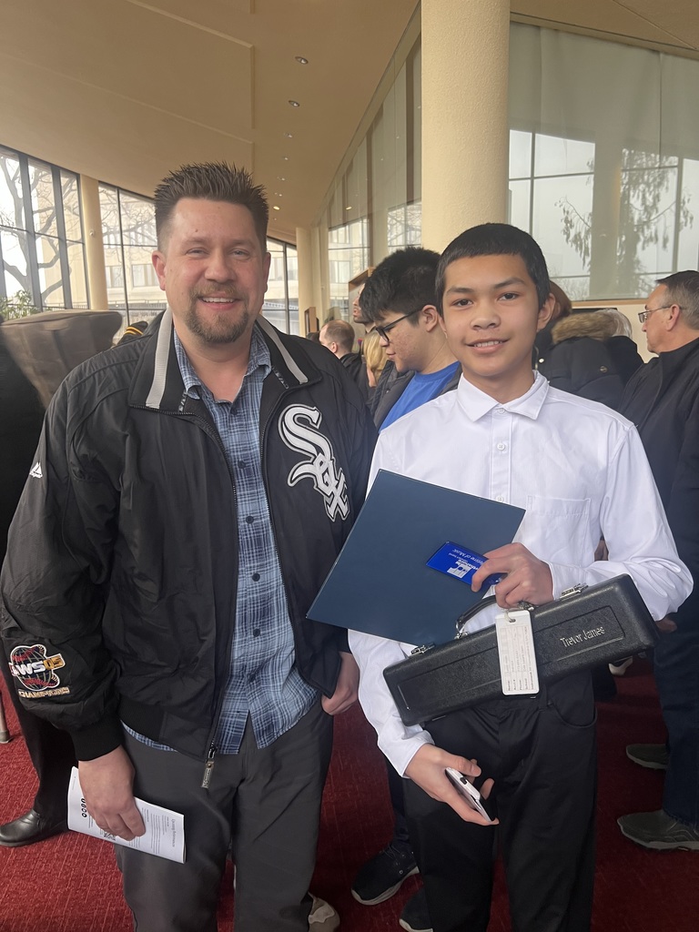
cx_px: 350
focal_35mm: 26
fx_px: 700
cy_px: 466
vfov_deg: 67.3
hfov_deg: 53.1
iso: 125
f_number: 1.5
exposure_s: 1/66
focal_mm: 5.7
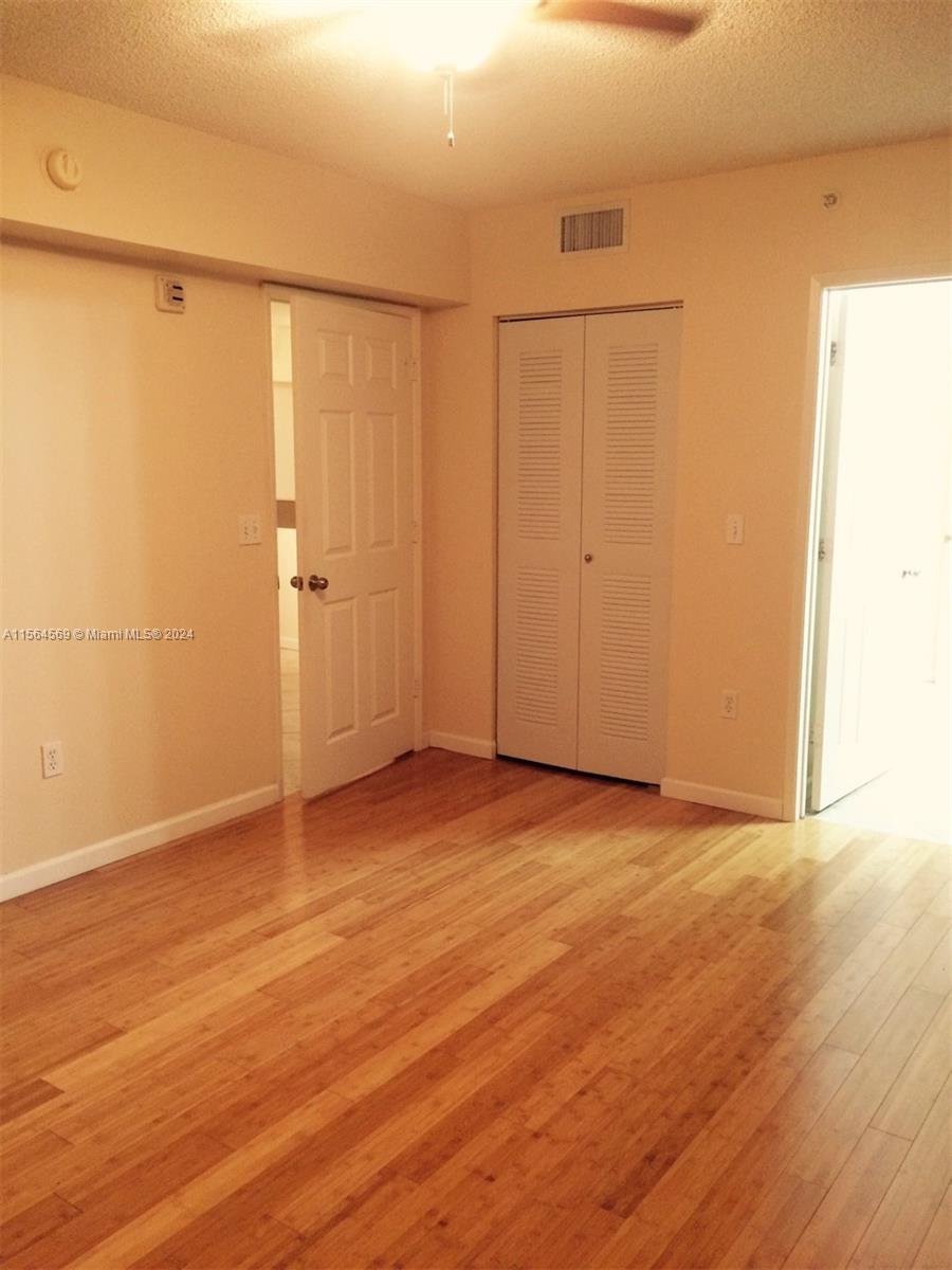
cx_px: 476
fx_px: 1063
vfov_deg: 61.7
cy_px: 635
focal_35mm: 29
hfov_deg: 48.2
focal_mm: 4.15
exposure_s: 1/24
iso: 250
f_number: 2.2
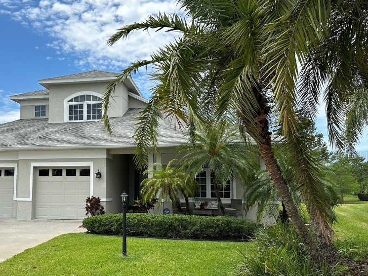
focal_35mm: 33
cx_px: 126
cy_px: 155
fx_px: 351
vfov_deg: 42.9
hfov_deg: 54.3
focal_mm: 6.86
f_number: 1.78
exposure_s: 1/5000
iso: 80
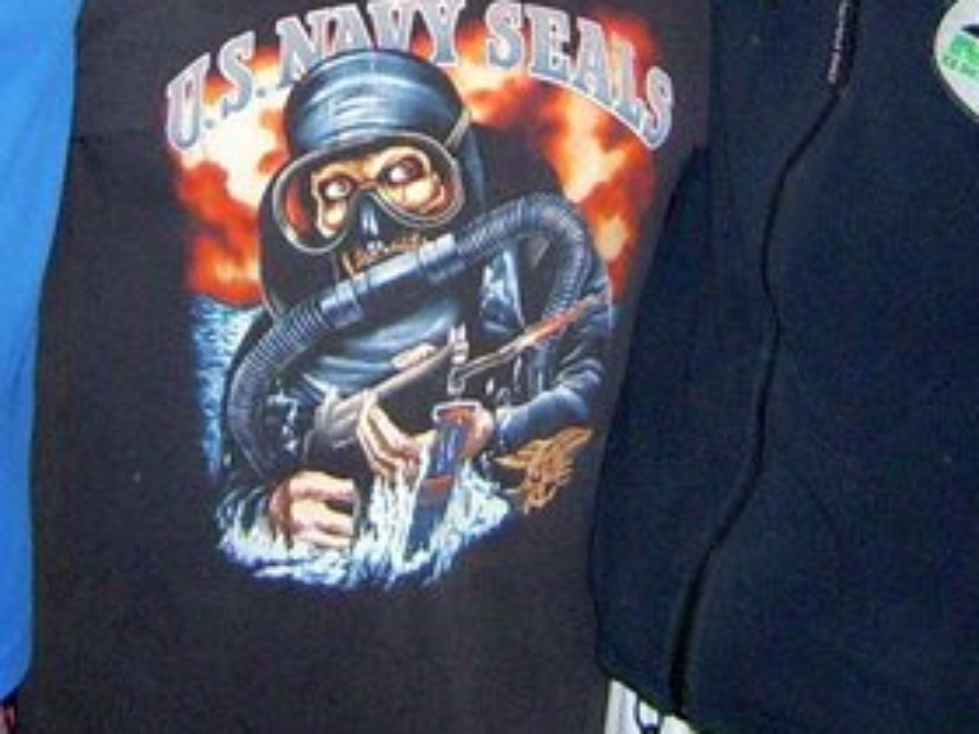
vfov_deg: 11.3
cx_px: 476
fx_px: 3620
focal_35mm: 128
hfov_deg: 15.4
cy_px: -210
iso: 100
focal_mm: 5.95
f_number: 2.8
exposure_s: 1/60
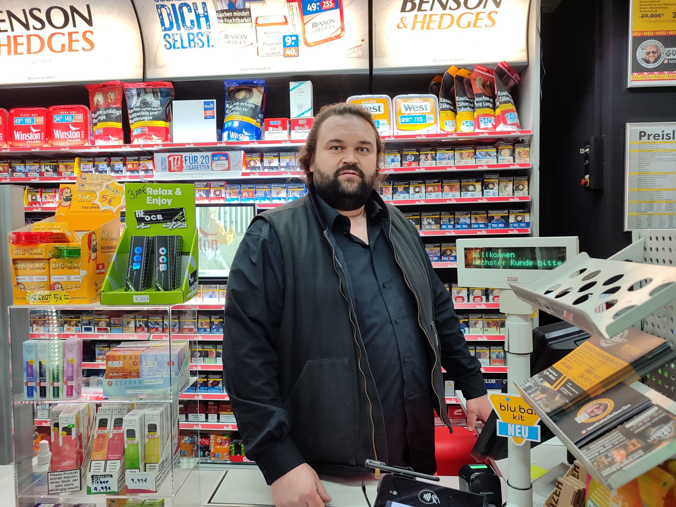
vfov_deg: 54.9
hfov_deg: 69.4
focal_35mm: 25
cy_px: 254
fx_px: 488
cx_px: 338
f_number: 1.89
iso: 207
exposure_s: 1/50
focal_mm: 5.95
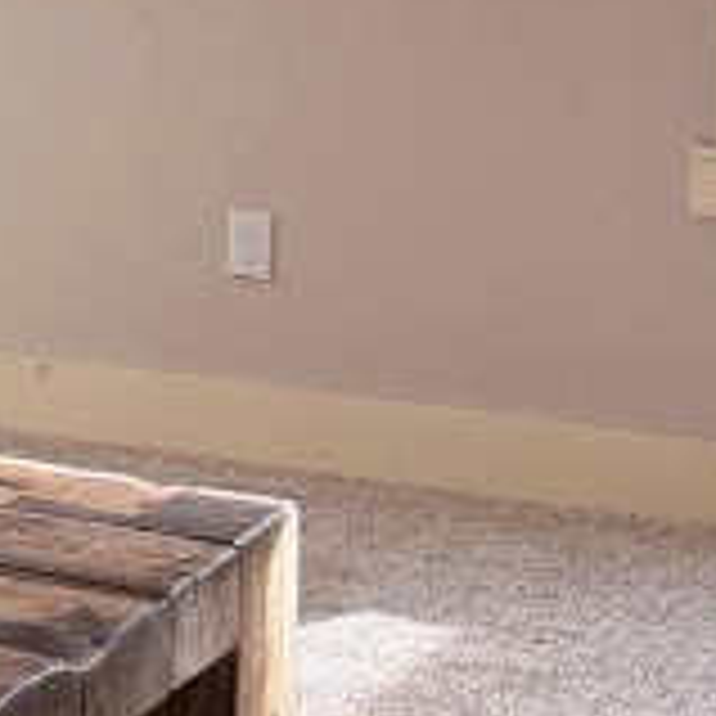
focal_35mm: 137
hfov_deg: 11.6
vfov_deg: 12.7
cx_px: -666
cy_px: 81
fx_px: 3206
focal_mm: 6.76
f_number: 1.78
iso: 100
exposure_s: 1/163
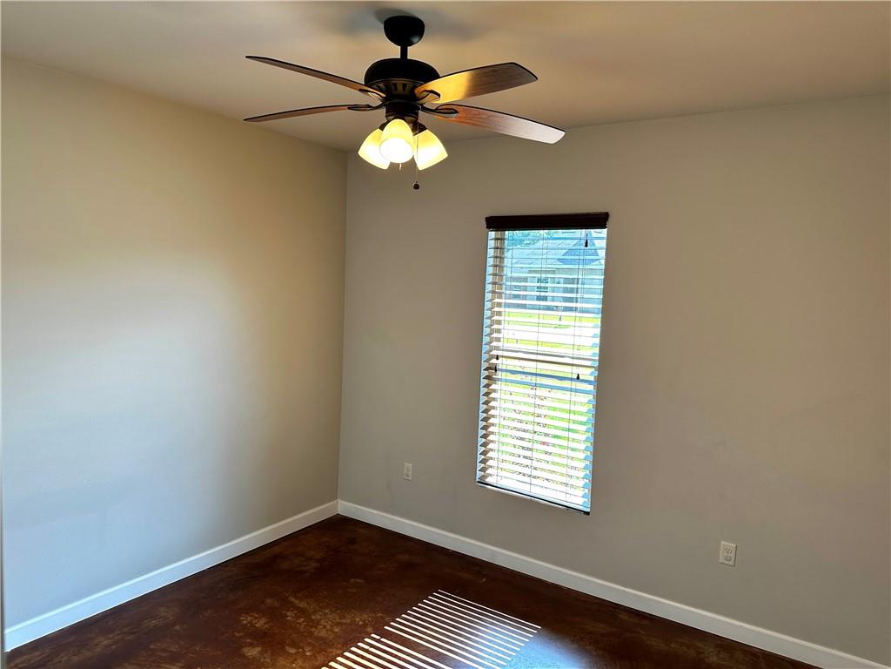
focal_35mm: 24
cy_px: 334
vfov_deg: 56.8
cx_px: 446
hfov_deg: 71.6
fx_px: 618
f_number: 1.78
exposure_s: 1/163
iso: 100
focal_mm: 6.86
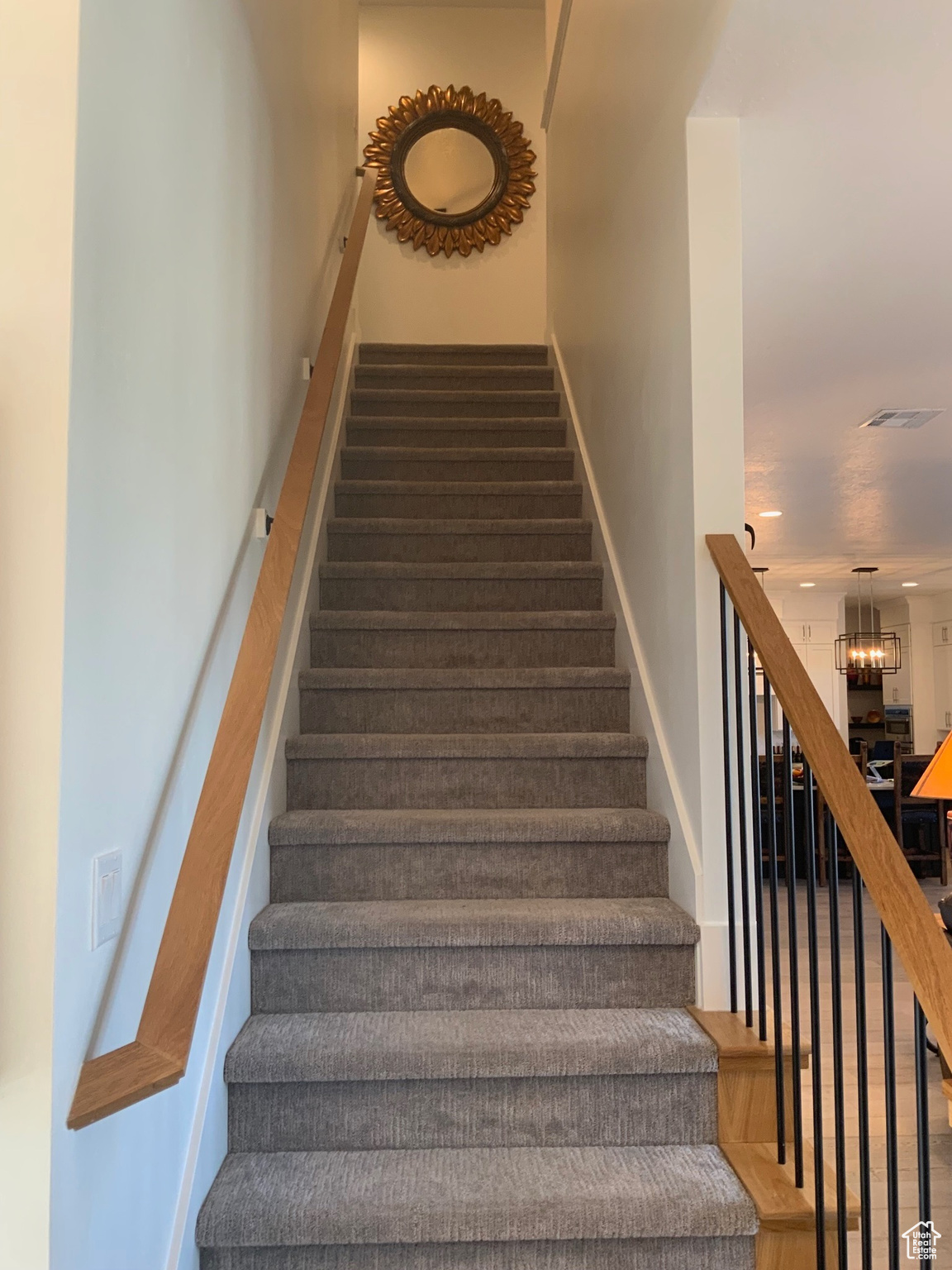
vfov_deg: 61.7
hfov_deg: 48.2
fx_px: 1063
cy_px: 635
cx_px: 476
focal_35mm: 29
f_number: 1.8
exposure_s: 1/60
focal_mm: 3
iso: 64
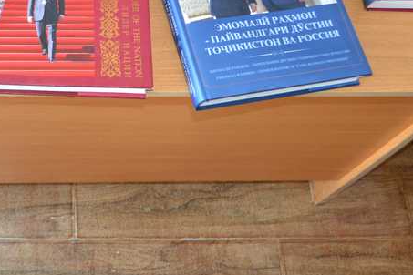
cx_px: 38
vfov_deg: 21.8
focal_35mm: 61
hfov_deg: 31.3
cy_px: 31
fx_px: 700
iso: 1100
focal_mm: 18
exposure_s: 1/60
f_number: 3.5
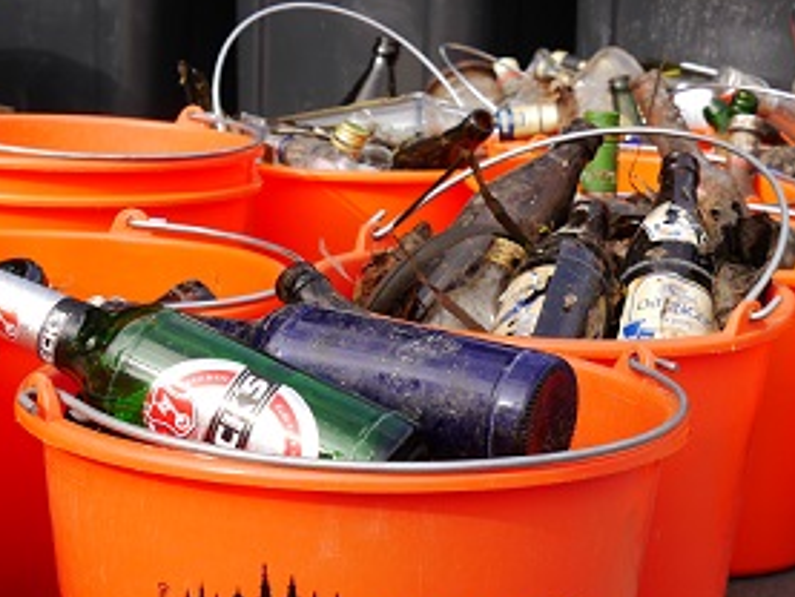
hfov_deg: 23.1
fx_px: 1930
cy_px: 405
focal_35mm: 84
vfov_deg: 17.5
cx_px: 585
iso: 160
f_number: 5.6
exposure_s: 1/250
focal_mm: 21
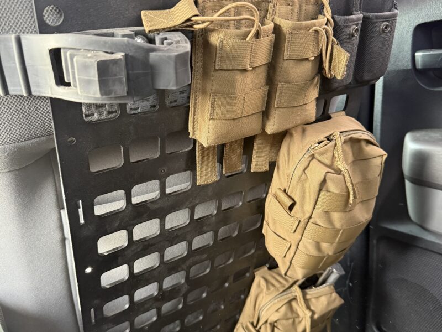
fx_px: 306
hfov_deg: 71.6
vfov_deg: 56.8
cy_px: 166
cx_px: 221
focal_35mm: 24
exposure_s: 1/60
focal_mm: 6.76
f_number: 1.78
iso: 400
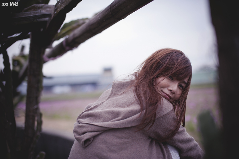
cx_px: 120
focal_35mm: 50
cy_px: 80
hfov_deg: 39.6
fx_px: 332
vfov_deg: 26.9
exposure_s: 1/2500
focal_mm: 50
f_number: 1.8
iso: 200
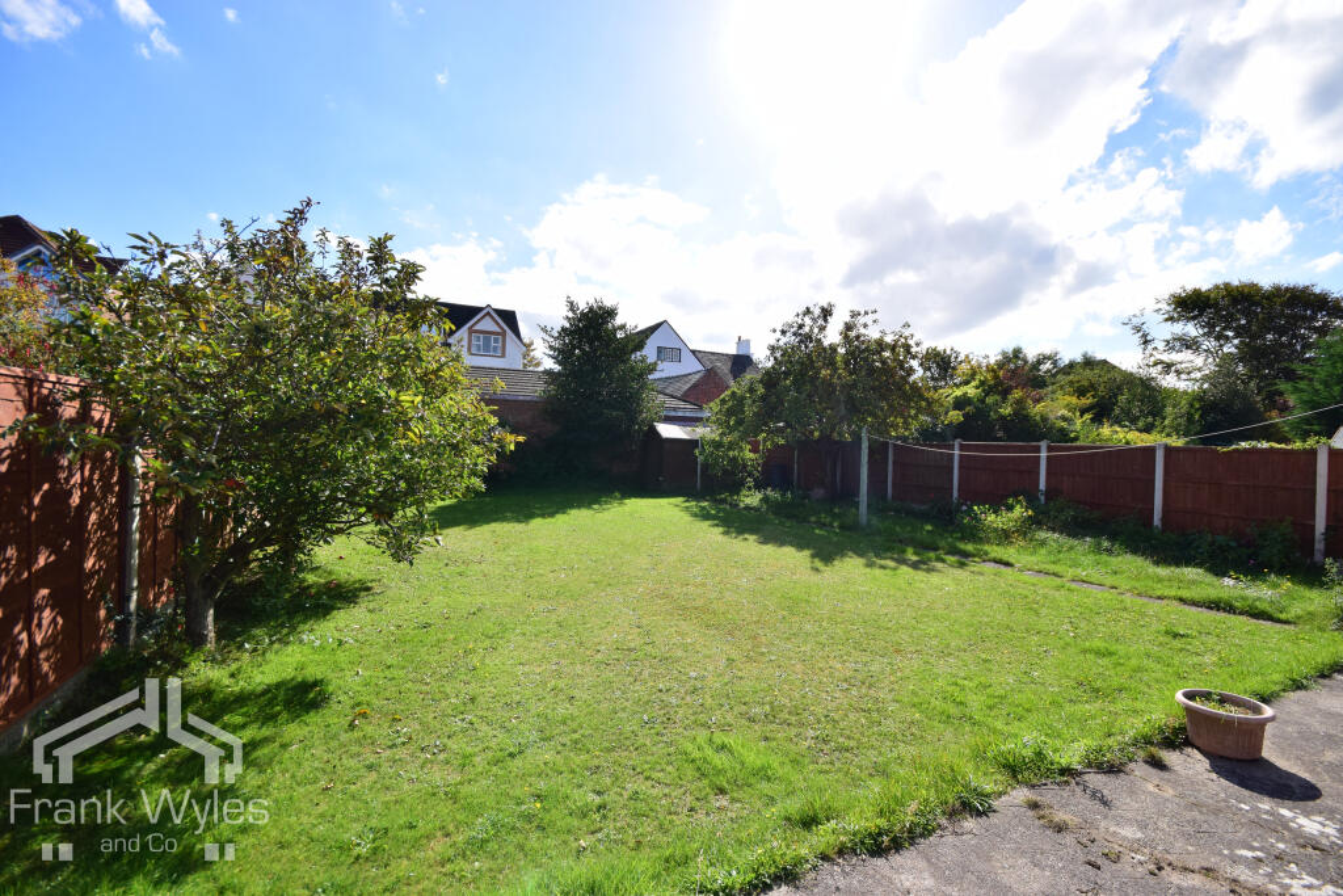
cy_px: 448
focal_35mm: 15
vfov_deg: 77.3
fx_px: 560
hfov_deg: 100.4
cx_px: 672
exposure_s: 1/640
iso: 320
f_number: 11
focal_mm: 10
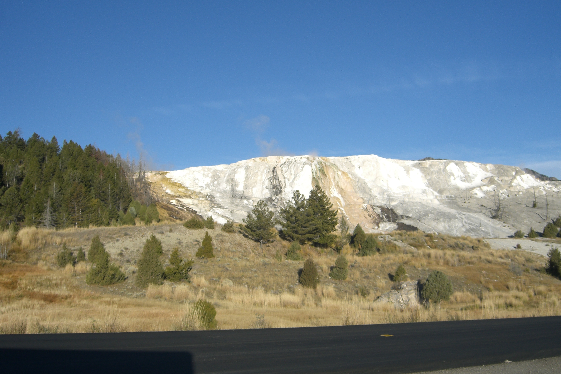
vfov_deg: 33.4
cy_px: 192
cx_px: 281
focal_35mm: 40
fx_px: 623
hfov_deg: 48.5
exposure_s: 1/200
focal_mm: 7.9
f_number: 8
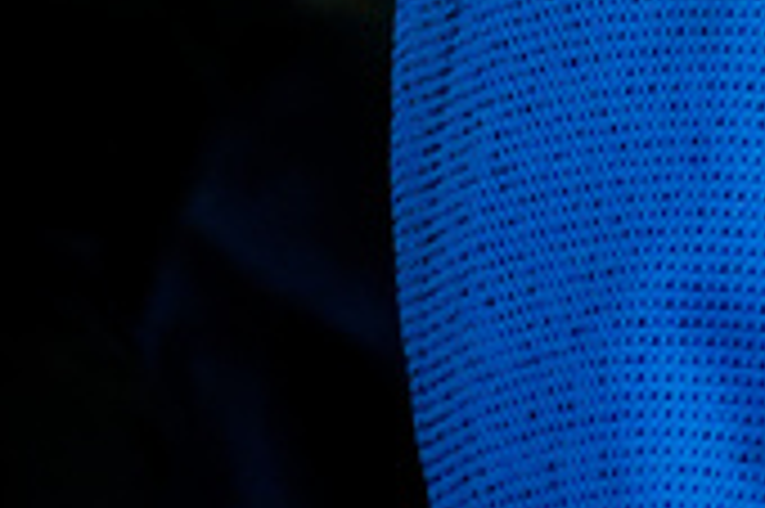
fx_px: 16537
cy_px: -686
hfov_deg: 2.6
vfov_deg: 1.8
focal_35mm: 779
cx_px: 1044
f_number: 2.8
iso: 1600
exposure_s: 1/800
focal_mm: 129
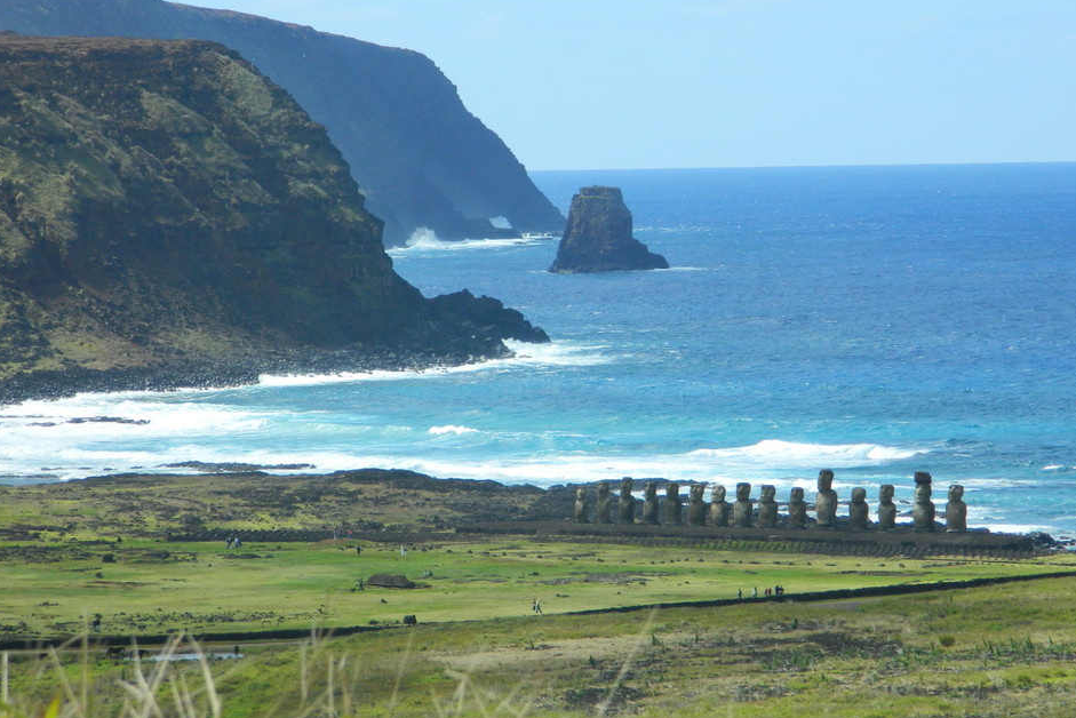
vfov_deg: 5.5
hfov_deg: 8.2
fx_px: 7474
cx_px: 572
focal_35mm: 250
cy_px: 295
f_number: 5.4
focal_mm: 39.7
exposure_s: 1/500
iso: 100
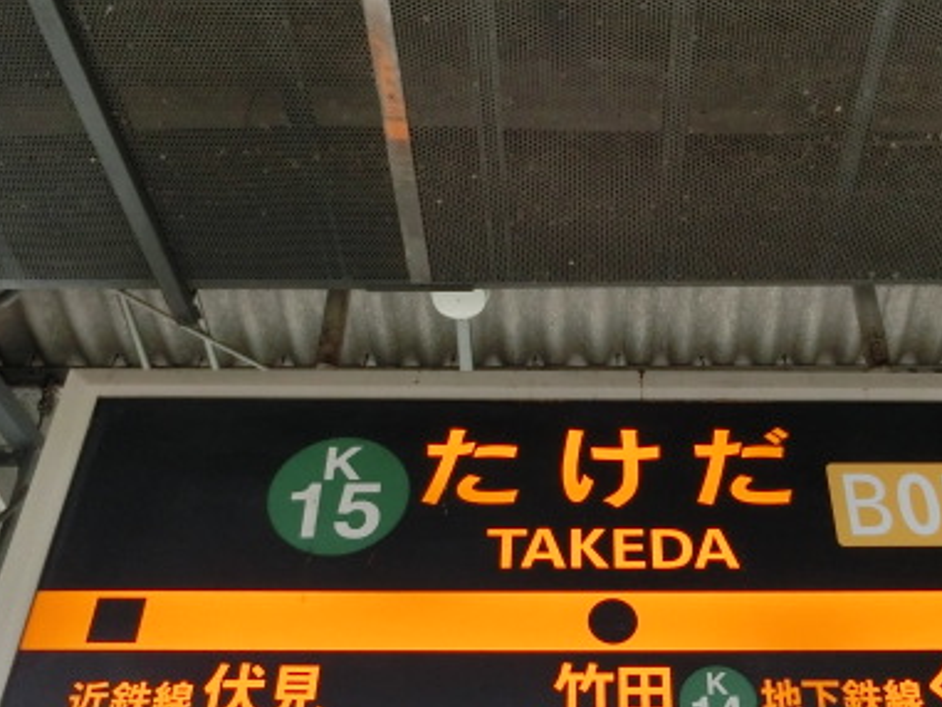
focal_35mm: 42
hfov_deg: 44.4
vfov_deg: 34.3
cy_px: 410
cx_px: 598
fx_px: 1143
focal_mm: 4.5
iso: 320
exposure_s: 1/125
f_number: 3.5
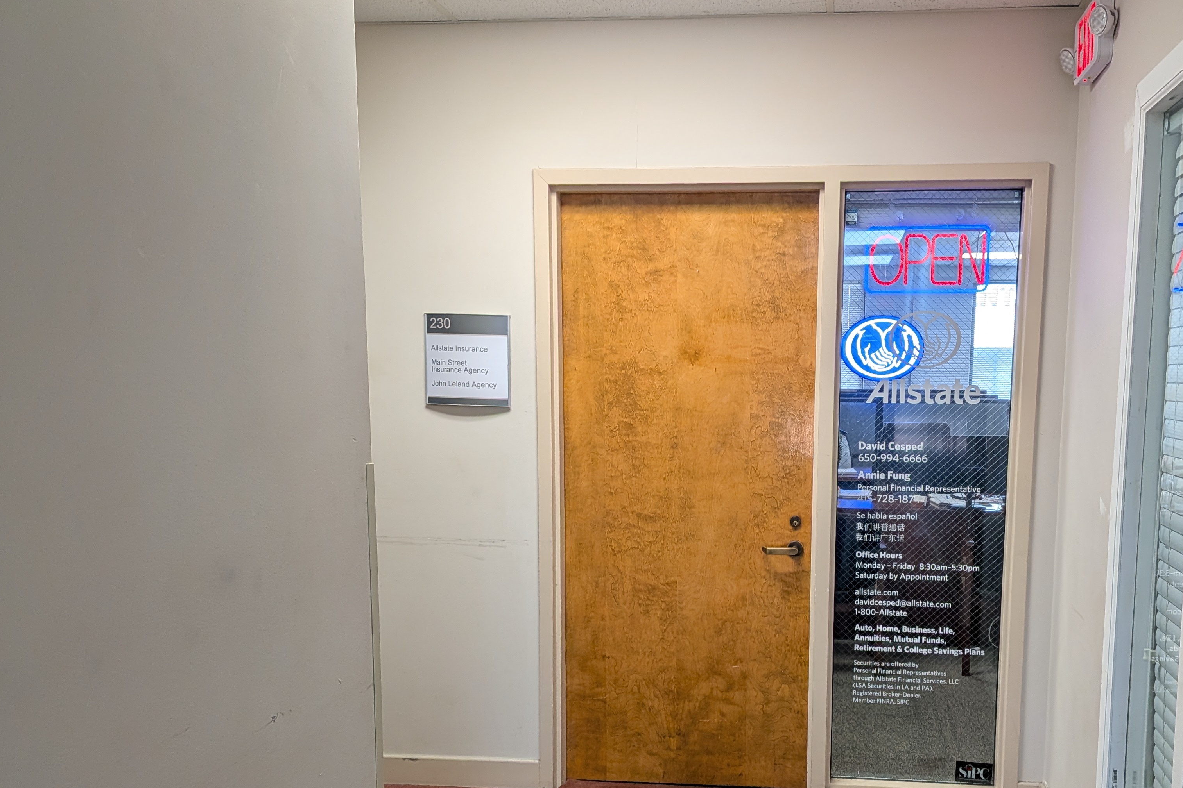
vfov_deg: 39.5
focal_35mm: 33
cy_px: 526
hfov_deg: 56.6
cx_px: 735
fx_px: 1084
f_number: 1.7
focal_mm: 4.53
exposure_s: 1/40
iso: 63
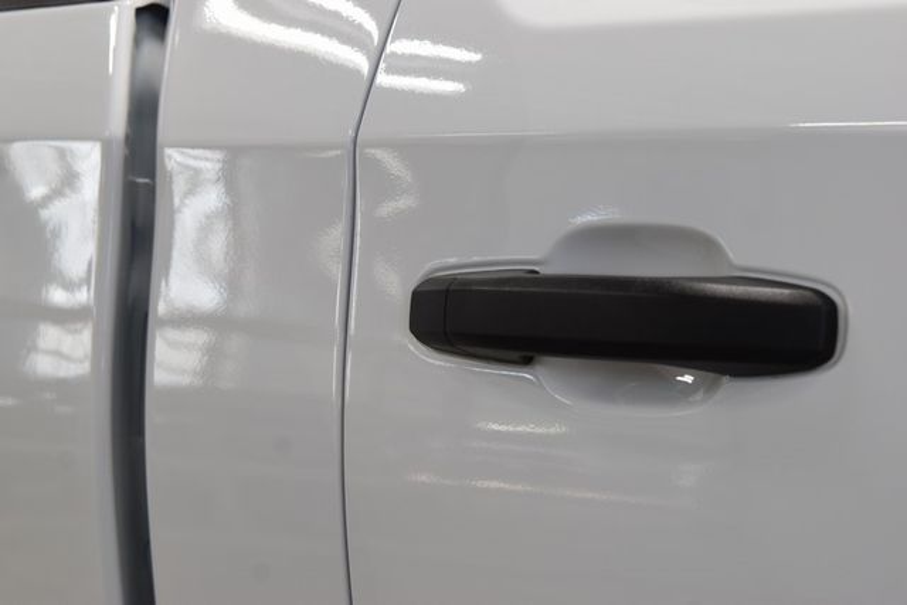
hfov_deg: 23.4
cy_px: 302
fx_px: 2192
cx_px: 454
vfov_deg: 15.7
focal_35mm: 87
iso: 500
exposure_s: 1/30
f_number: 7.1
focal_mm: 58
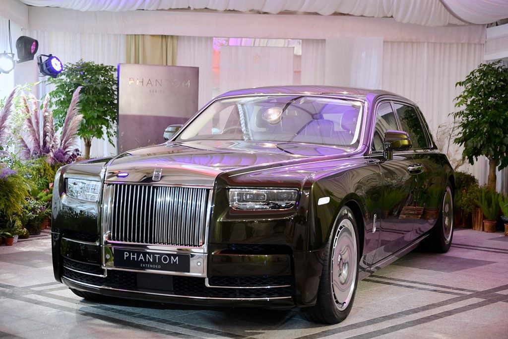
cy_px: 170
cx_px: 254
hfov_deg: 31.9
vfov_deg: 21.6
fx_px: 889
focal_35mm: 63
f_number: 2.8
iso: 2000
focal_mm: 63
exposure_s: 1/160
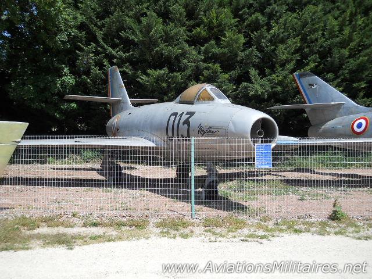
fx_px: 441
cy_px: 140
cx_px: 186
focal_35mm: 41
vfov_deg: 35.1
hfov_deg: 45.8
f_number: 5.5
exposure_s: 1/250
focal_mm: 6.72
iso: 80
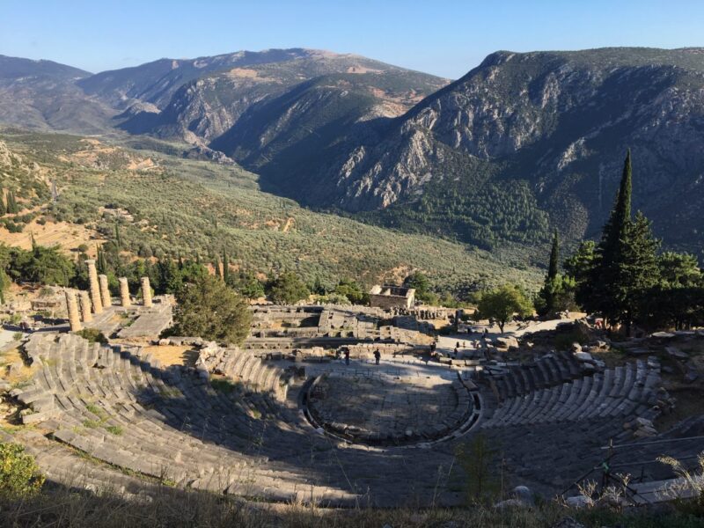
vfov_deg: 48.2
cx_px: 352
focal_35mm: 29
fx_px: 590
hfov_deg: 61.7
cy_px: 264
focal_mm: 4.15
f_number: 2.2
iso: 25
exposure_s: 1/950
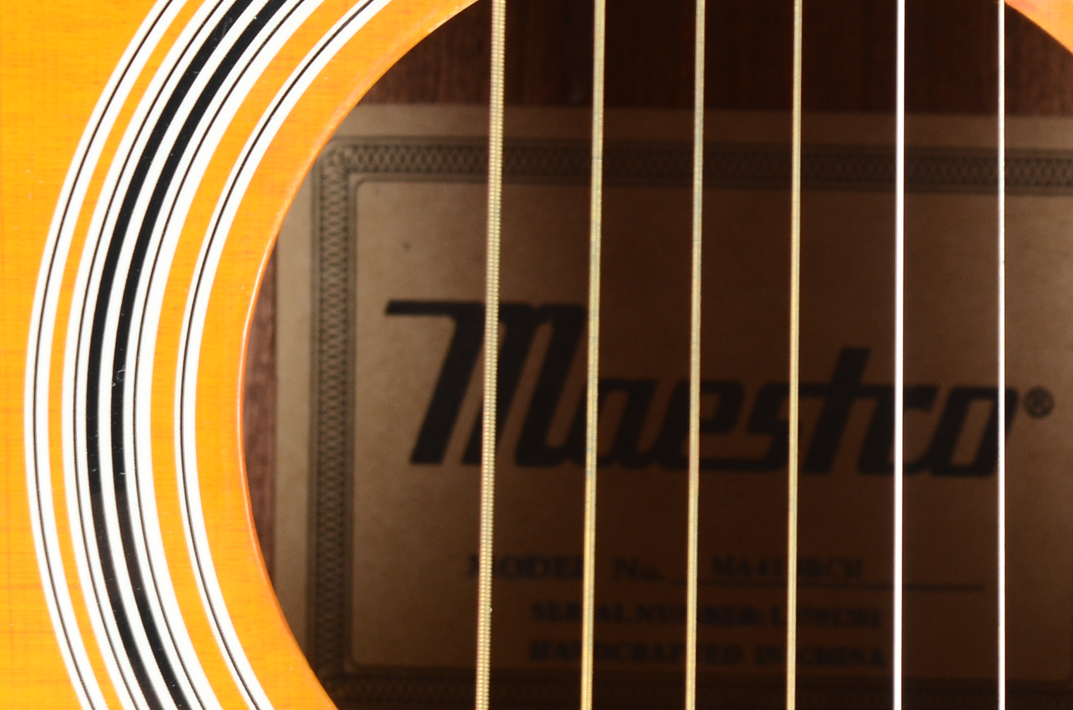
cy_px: 458
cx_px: 827
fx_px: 4848
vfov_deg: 8.4
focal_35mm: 163
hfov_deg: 12.6
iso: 320
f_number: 9
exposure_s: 1/60
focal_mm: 55
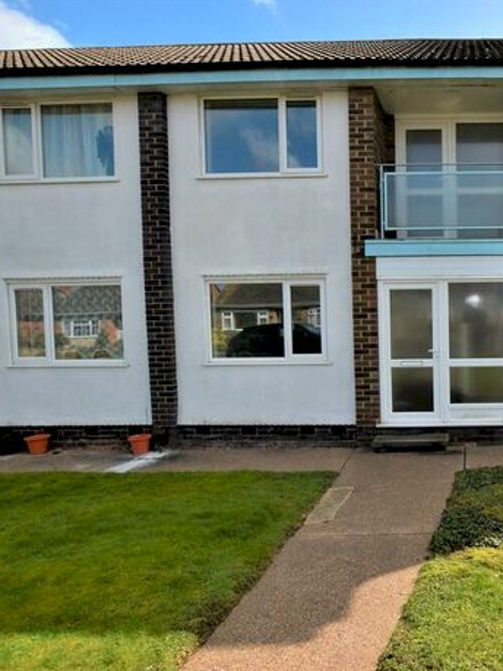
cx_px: 474
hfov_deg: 51.9
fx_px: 426
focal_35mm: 22
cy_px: 334
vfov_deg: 76.4
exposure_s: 1/400
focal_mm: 10
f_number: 10
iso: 200
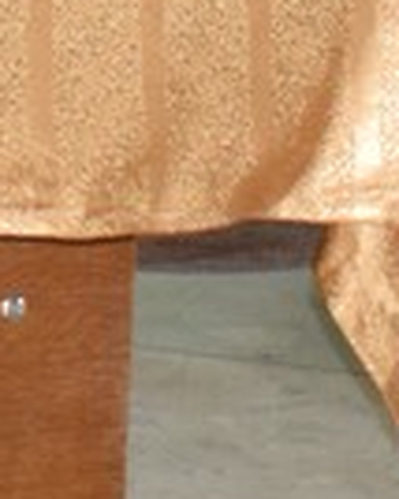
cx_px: -365
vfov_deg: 5.7
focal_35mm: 327
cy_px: -767
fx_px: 4832
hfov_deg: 4.7
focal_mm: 26
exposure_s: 1/80
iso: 800
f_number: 4.5
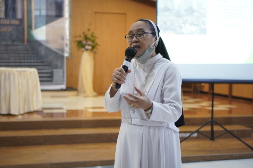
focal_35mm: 61
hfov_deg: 33.1
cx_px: 133
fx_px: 426
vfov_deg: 22.4
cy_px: 84
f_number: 1.8
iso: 640
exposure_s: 1/100
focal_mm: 35
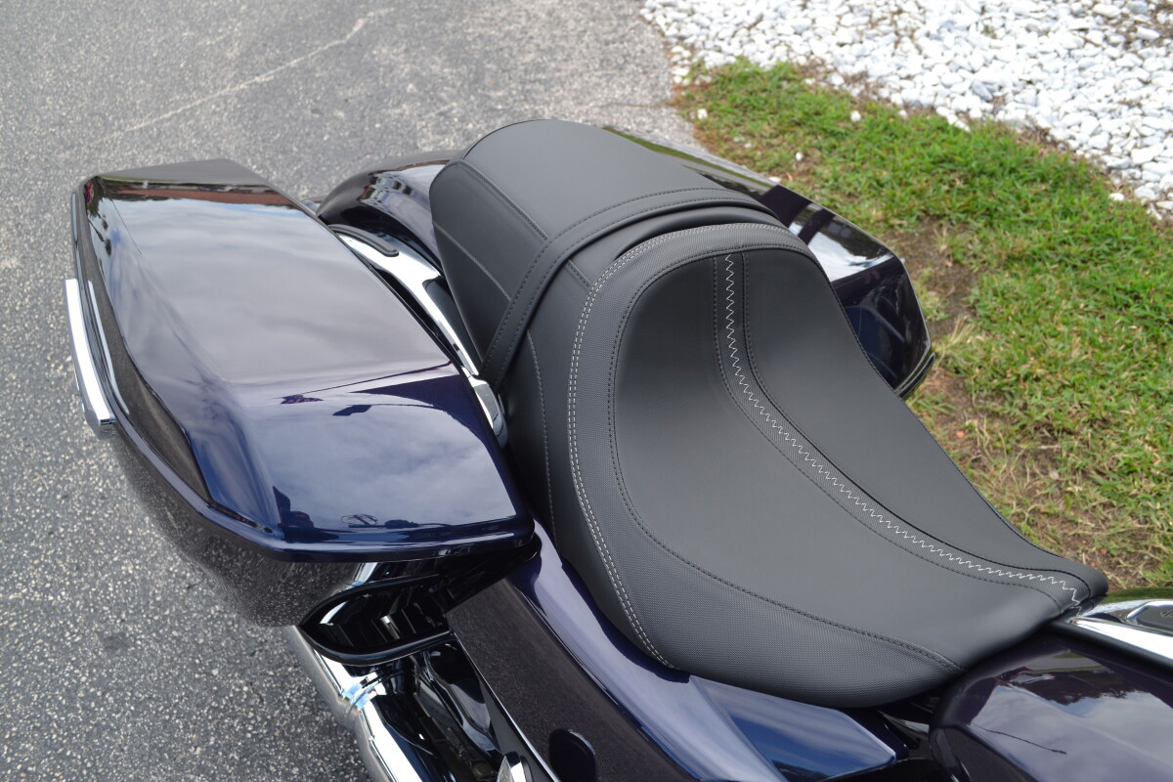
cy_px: 391
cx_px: 586
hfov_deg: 57.2
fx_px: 1075
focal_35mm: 33
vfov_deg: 40.0
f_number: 6.3
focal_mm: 22
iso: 100
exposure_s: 1/160
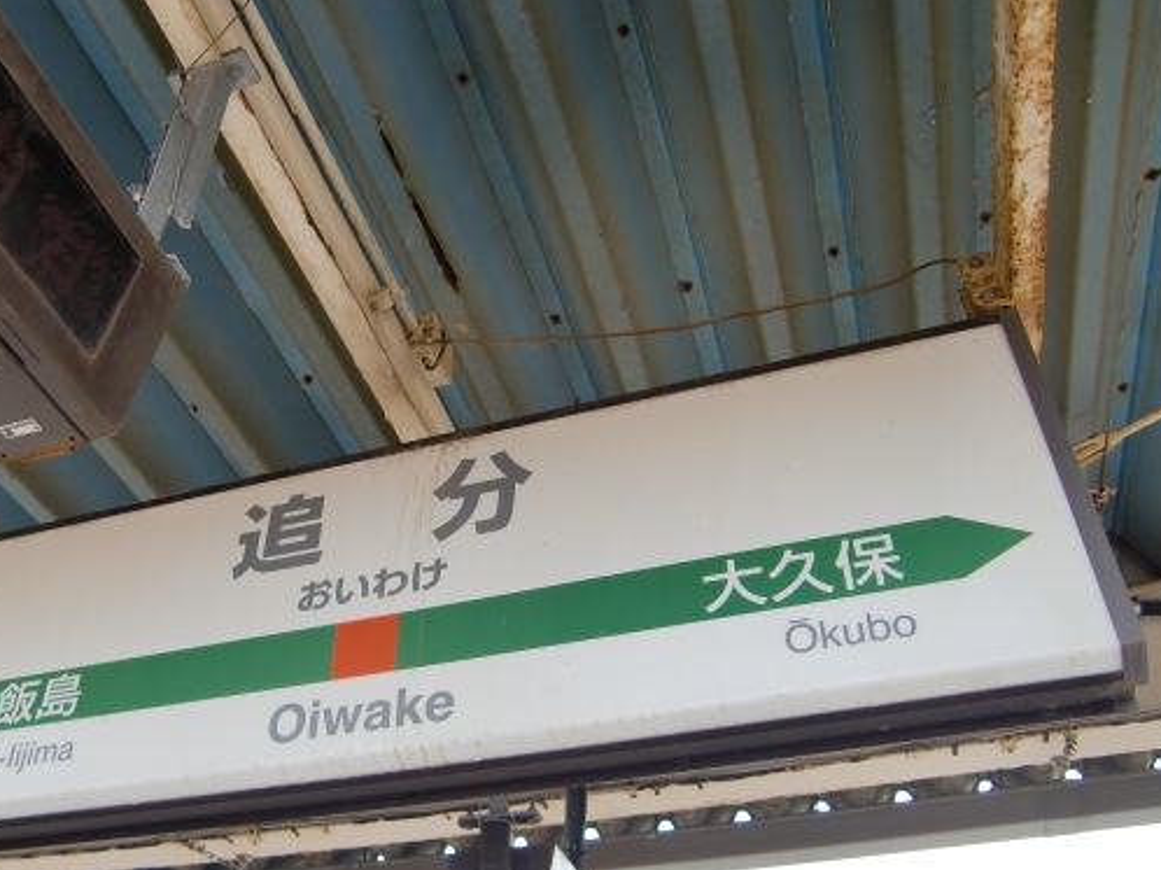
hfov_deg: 51.1
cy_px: 550
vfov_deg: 39.3
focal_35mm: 36
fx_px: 1207
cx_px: 469
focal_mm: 4.9
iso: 64
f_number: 2.6
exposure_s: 1/125
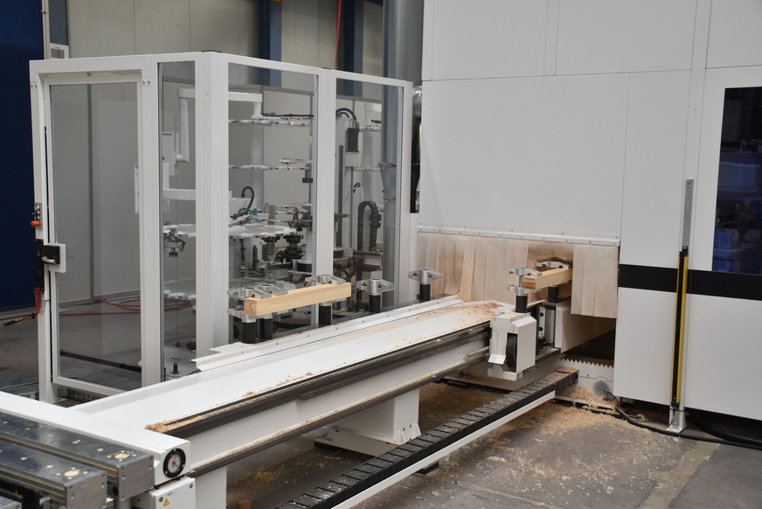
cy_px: 254
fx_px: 857
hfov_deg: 47.9
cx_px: 381
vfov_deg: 33.0
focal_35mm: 40
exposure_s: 1/100
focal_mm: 27
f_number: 5
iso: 400
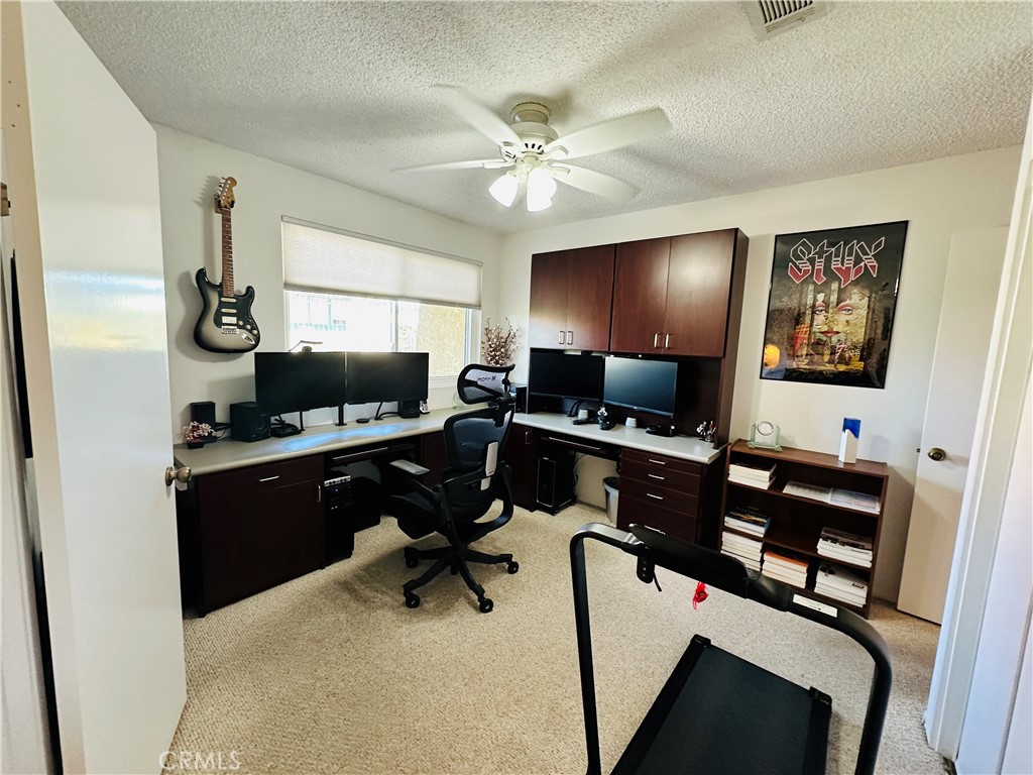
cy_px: 388
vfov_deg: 85.7
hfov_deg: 102.1
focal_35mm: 14
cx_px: 516
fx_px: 418
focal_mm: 2.22
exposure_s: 1/60
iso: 320
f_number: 2.2
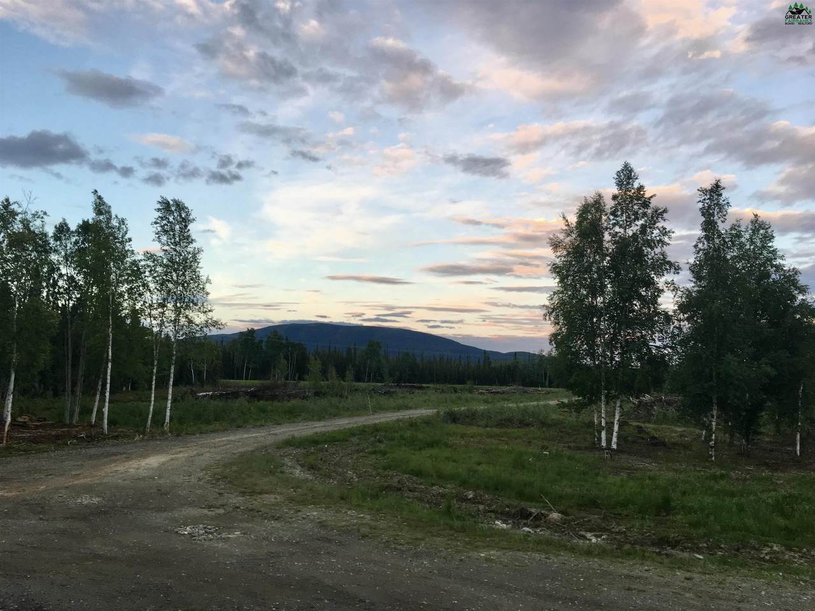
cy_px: 306
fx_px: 683
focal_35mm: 29
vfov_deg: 48.2
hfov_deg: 61.7
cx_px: 408
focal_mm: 4.15
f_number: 2.2
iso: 40
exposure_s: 1/120
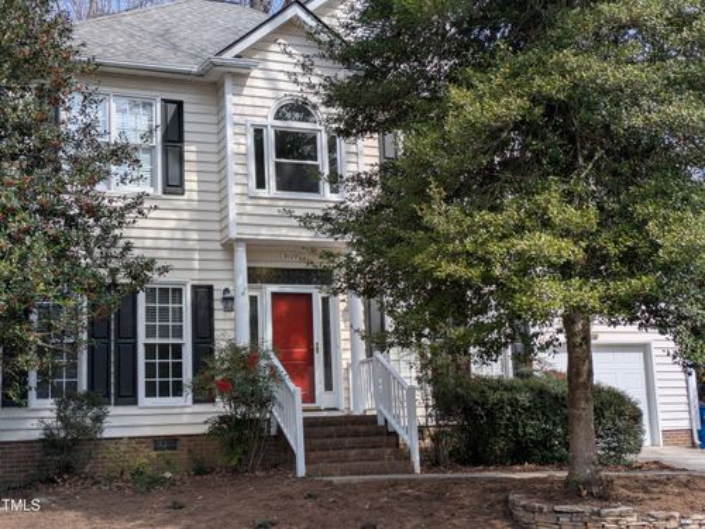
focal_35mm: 51
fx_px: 1039
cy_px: 264
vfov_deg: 28.6
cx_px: 352
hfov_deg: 37.5
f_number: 1.89
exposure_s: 1/1669
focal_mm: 5.43
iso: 48
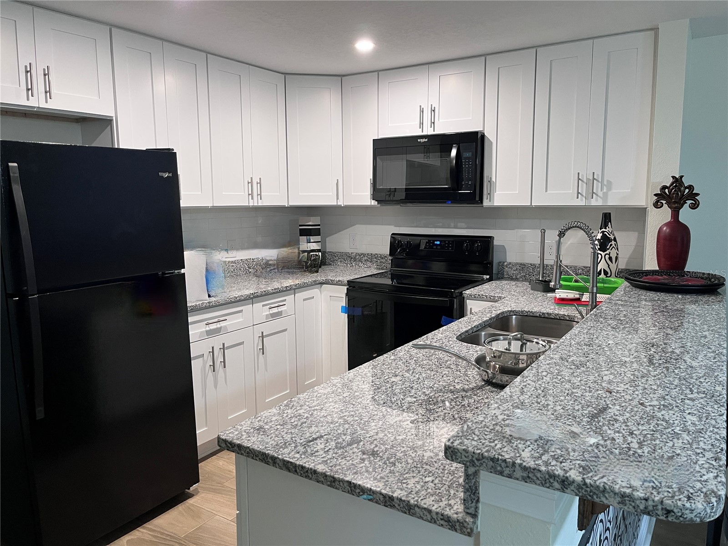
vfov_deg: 53.1
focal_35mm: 26
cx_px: 364
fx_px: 547
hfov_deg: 67.3
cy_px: 273
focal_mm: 5.1
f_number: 1.6
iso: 200
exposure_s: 1/60
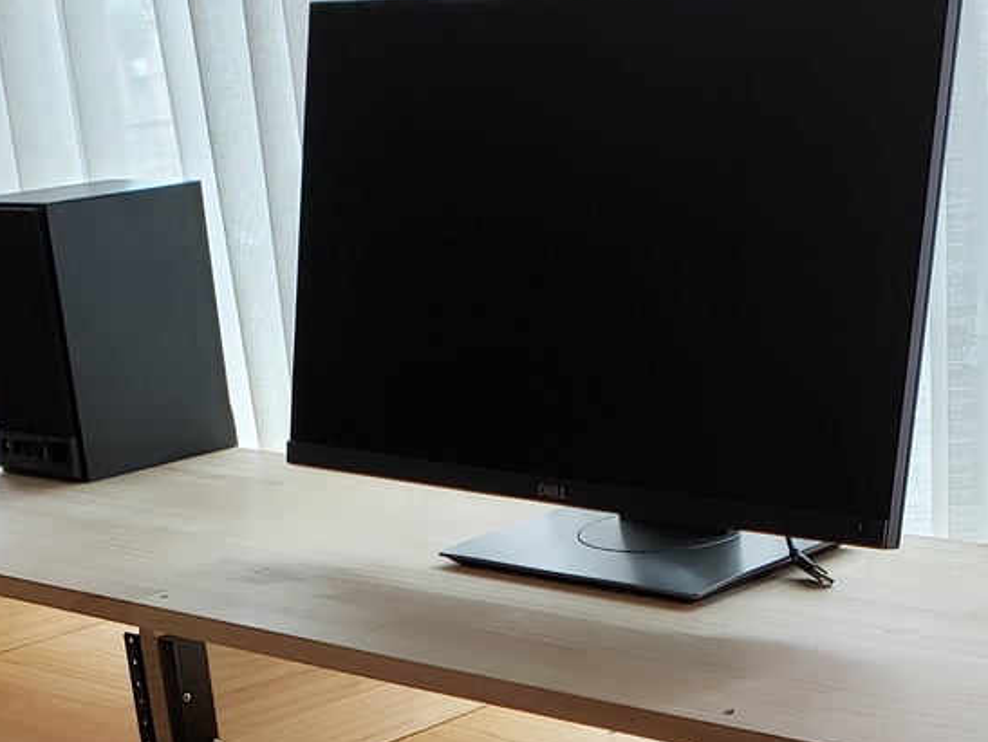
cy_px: 939
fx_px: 2171
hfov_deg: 25.6
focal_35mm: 76
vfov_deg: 18.2
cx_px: 616
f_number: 2.4
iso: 100
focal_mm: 4.3
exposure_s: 1/46
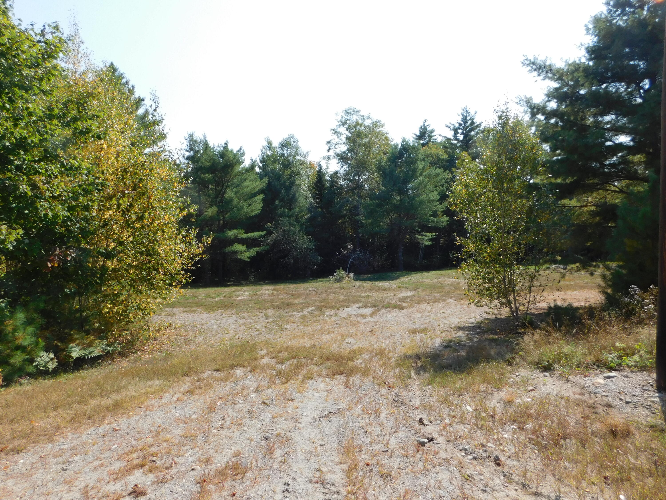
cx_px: 333
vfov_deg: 58.9
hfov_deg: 73.9
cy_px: 250
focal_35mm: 23
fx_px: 443
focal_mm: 4
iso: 125
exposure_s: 1/1250
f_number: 3
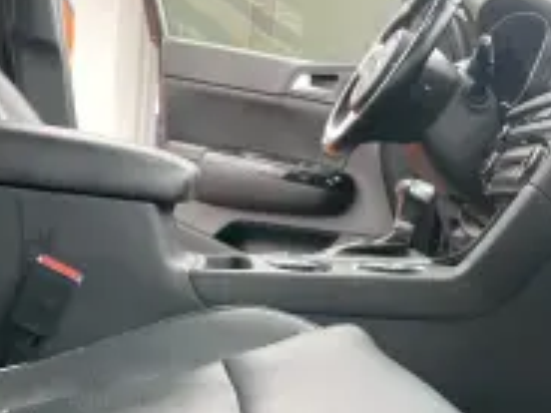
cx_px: 314
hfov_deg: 37.4
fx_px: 812
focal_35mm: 51
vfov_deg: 27.4
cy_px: 380
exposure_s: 1/60
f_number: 1.6
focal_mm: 4.2
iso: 320
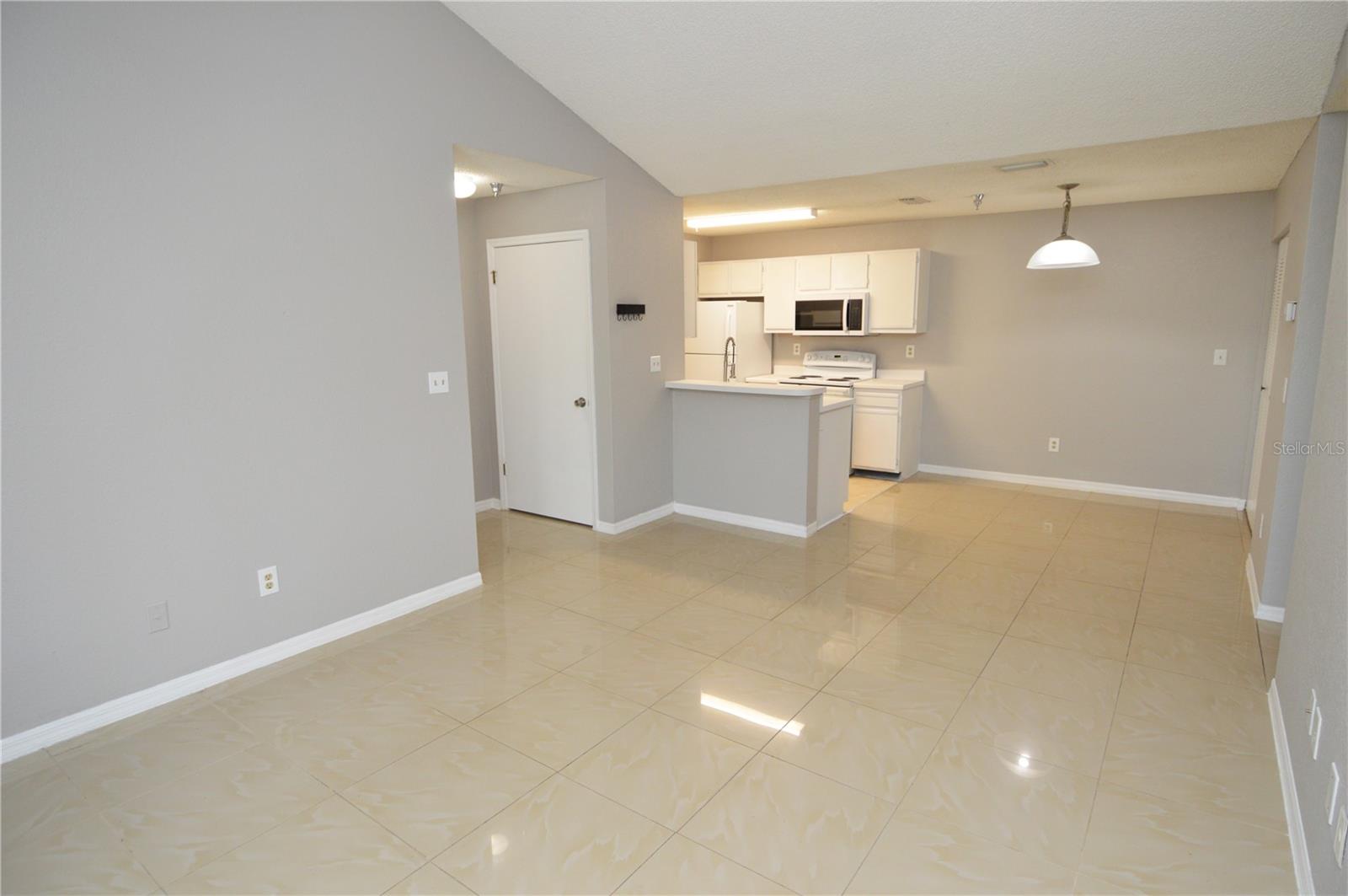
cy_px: 448
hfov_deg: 90.1
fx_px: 673
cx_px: 674
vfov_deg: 67.3
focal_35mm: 18
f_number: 4
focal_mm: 12
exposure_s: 1/60
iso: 560
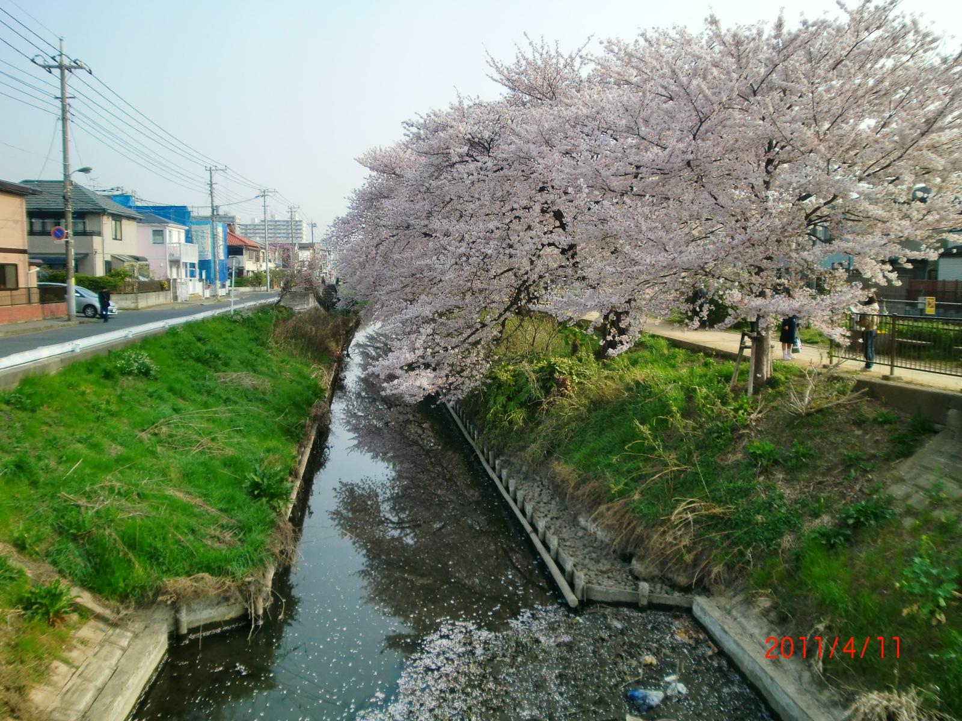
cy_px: 360
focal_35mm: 28
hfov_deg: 63.4
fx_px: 778
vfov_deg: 49.7
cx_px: 481
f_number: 7.8
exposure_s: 1/80
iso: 64
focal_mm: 4.65
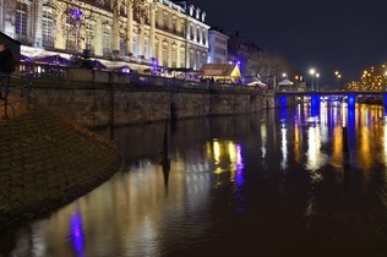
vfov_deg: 40.7
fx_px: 344
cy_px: 94
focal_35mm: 32
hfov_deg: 57.8
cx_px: 248
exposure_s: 3
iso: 200
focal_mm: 24
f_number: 6.3
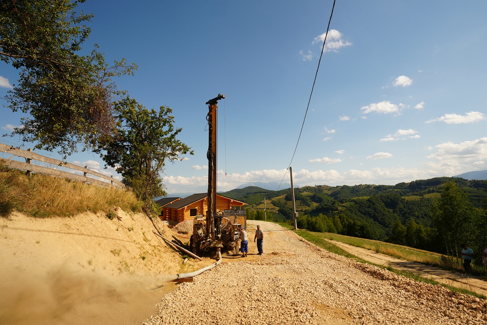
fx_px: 274
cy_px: 162
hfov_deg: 83.3
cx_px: 244
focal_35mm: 20
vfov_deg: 61.3
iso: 200
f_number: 4
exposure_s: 1/2500
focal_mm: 13.5
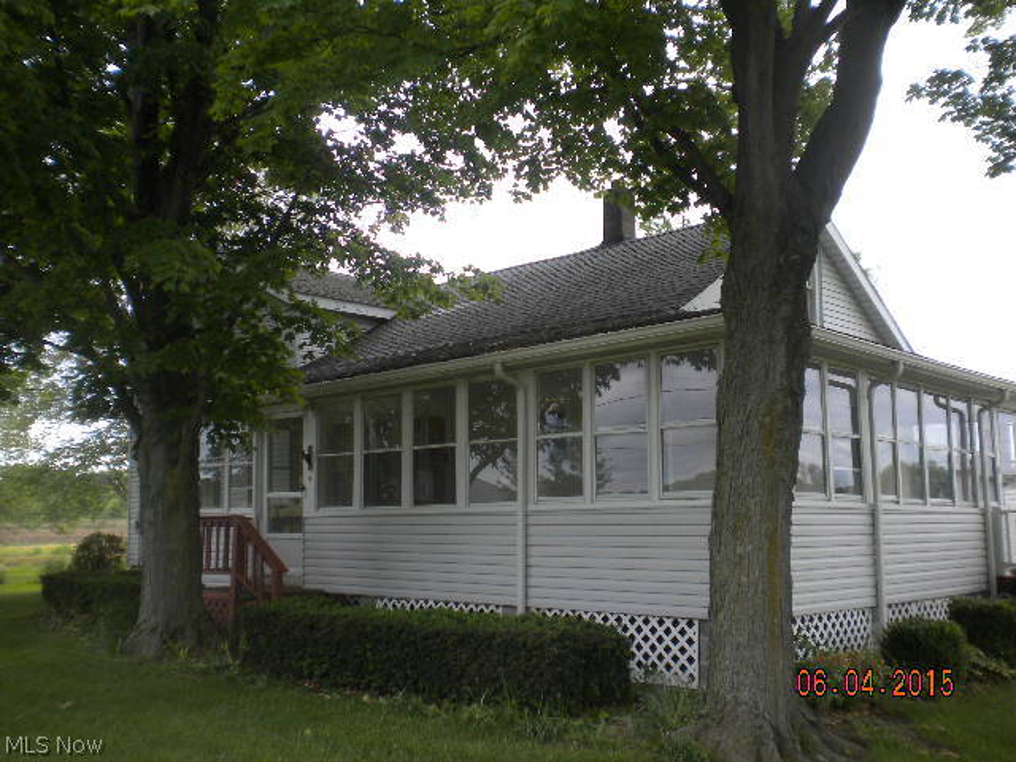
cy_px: 381
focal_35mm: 35
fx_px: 1027
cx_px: 508
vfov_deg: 40.7
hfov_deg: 52.6
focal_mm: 6.3
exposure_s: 1/140
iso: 80
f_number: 4.6
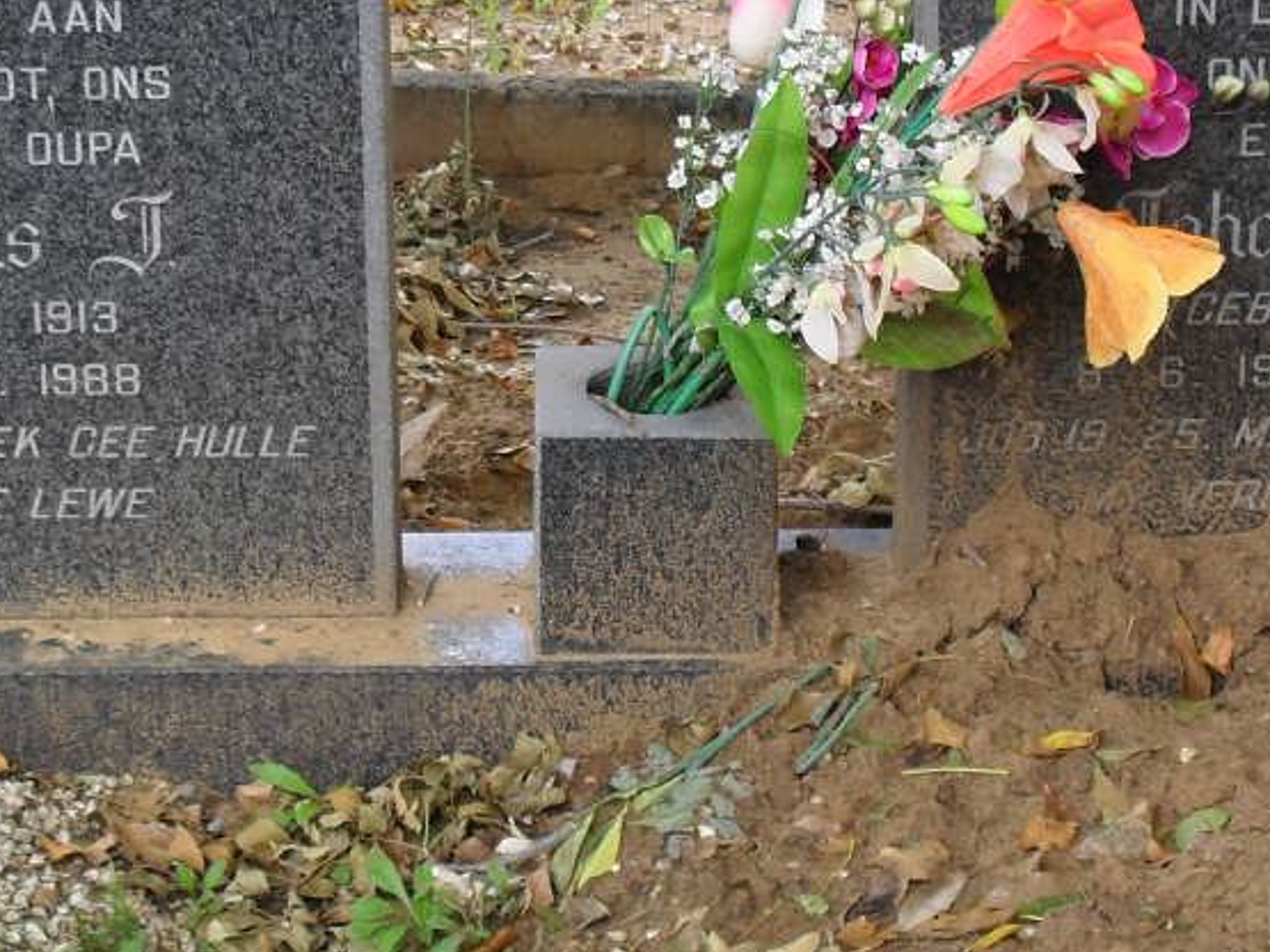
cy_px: 277
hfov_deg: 18.5
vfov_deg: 13.9
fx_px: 3888
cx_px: 572
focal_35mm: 106
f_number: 3.9
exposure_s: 1/60
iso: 100
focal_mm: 8.7
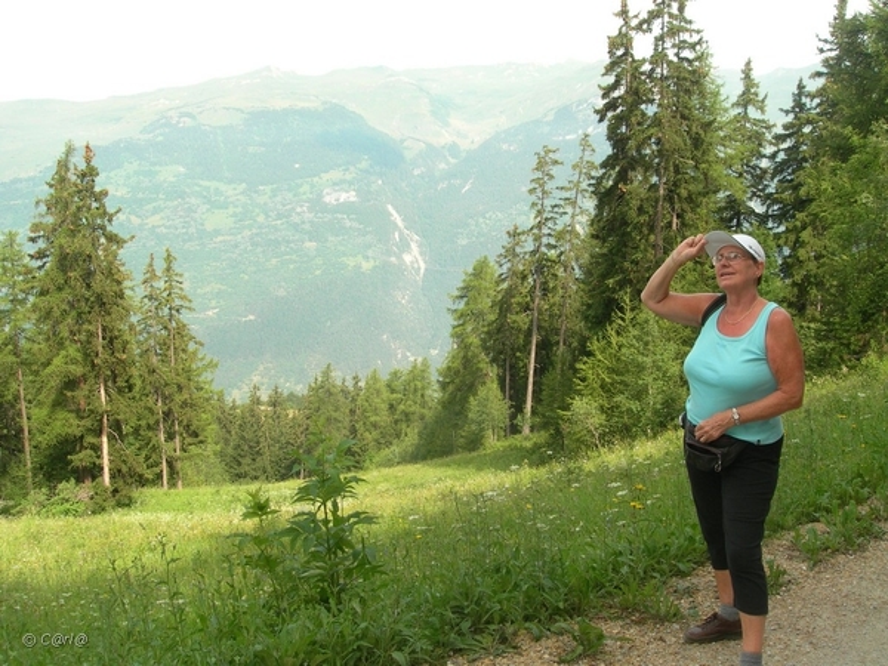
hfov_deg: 49.0
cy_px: 333
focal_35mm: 38
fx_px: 975
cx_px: 444
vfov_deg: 37.7
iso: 50
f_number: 4.8
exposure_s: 1/115
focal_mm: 7.8
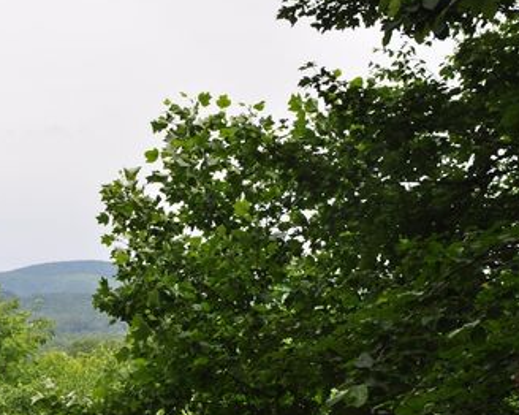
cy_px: 215
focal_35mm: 150
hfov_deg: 12.9
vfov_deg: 10.3
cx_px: 301
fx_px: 2303
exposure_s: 1/250
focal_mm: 70
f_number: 10
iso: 320
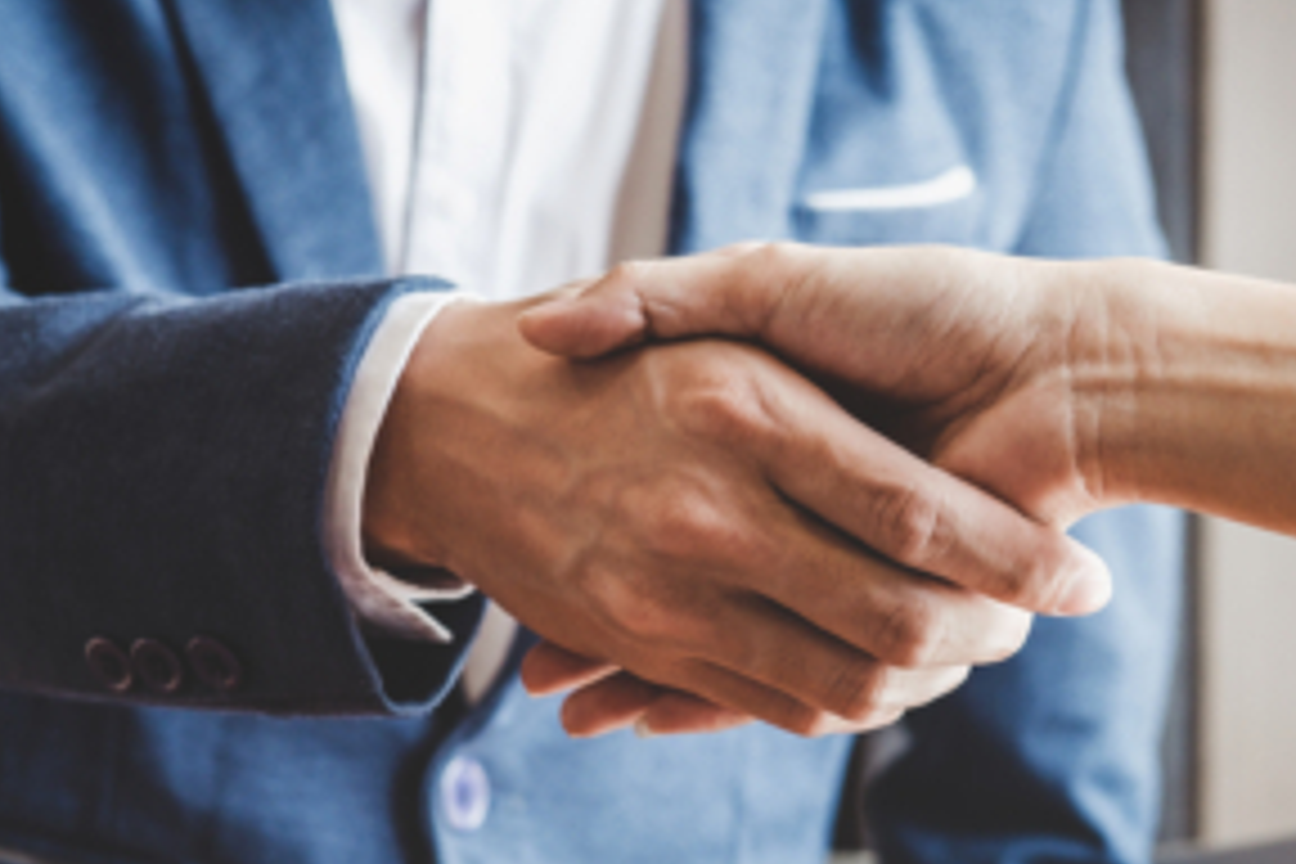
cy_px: 632
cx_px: 770
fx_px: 3312
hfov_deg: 22.1
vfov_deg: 14.8
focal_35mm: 92
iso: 400
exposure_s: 1/100
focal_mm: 35
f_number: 3.2
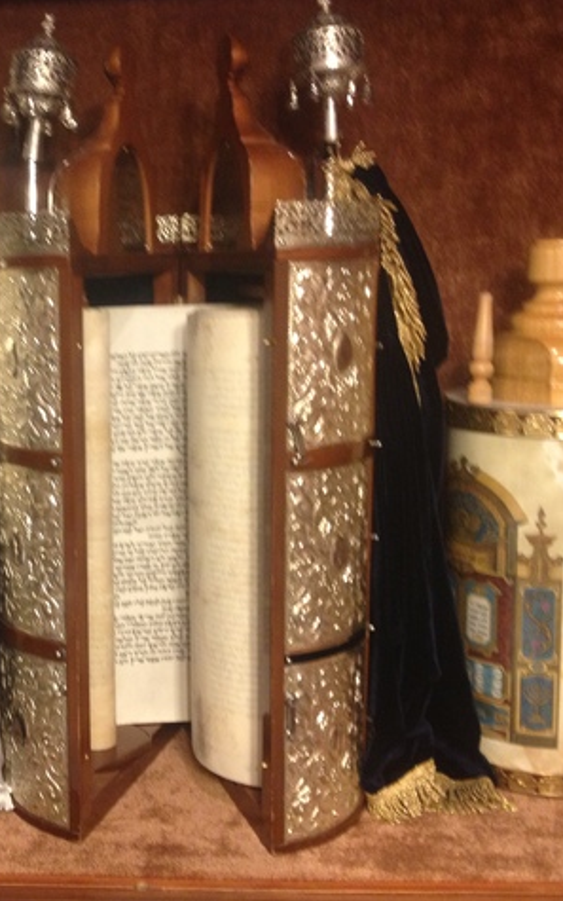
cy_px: 451
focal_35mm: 50
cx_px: 36
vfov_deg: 40.3
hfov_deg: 24.9
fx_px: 1227
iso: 200
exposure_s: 1/20
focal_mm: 4.28
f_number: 2.4
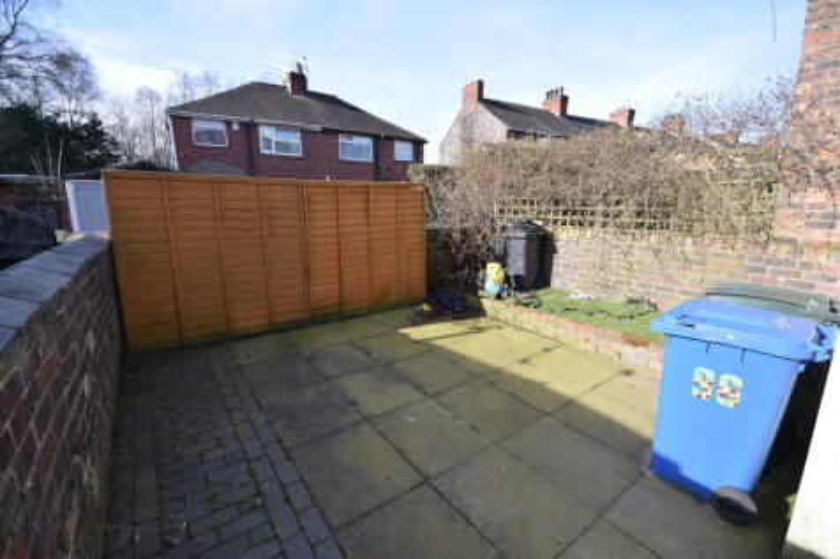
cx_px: 420
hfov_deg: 100.4
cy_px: 280
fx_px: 350
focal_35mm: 15
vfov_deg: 77.3
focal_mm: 10
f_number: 8
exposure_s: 1/200
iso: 200
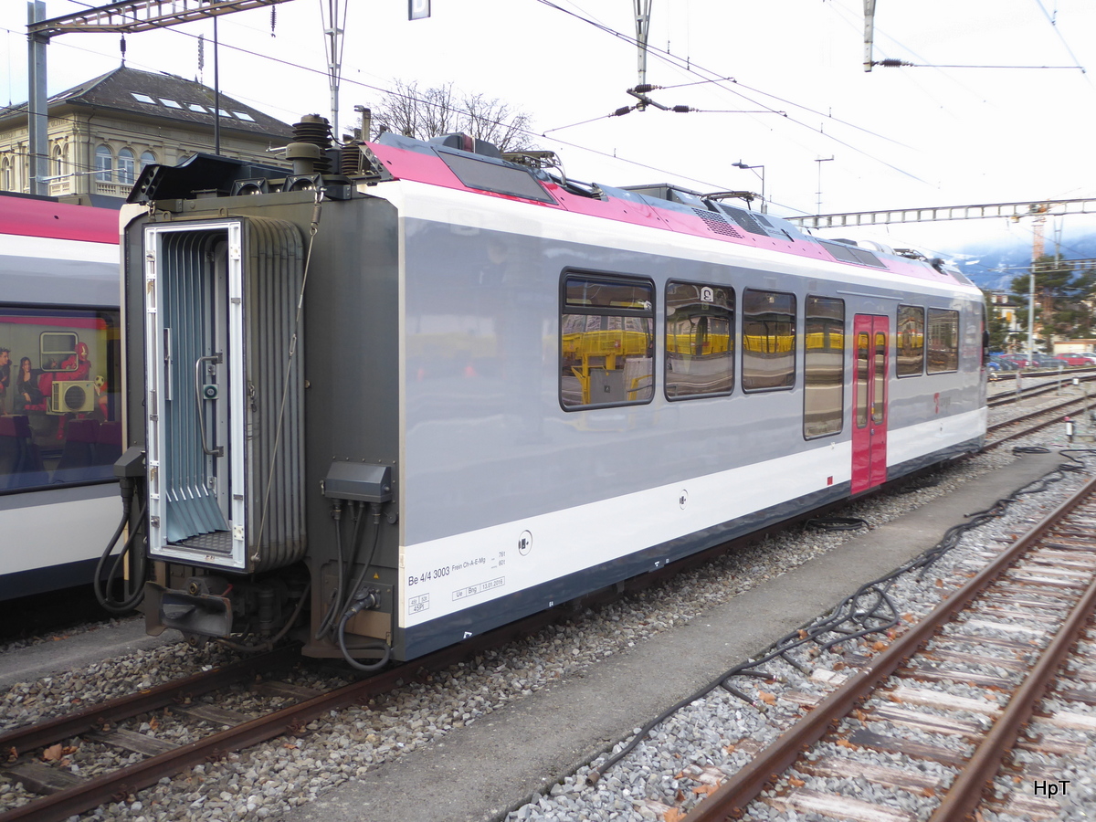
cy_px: 411
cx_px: 548
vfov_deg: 39.7
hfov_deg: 51.4
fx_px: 1140
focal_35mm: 36
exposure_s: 1/60
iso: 100
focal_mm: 6.3
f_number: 3.7
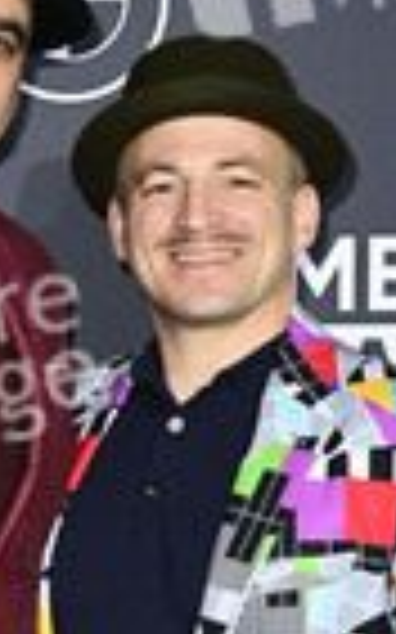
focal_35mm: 188
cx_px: -4
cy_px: 607
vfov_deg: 11.1
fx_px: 3250
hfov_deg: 6.9
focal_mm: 65
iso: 1000
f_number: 5.6
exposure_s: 1/250
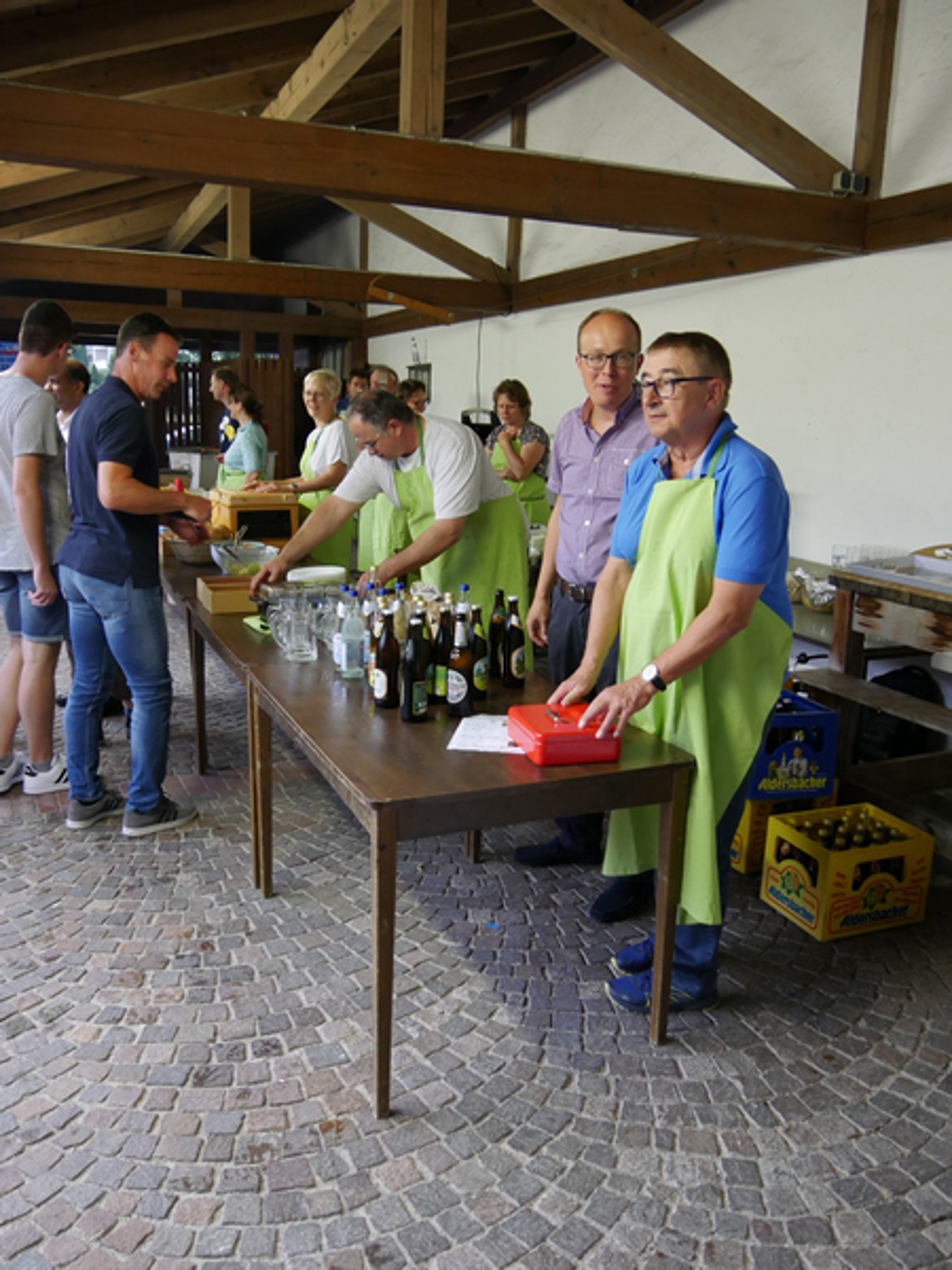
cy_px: 635
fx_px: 1027
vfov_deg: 63.4
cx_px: 476
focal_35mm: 28
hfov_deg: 49.7
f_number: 3.5
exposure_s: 1/60
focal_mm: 14
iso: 1250
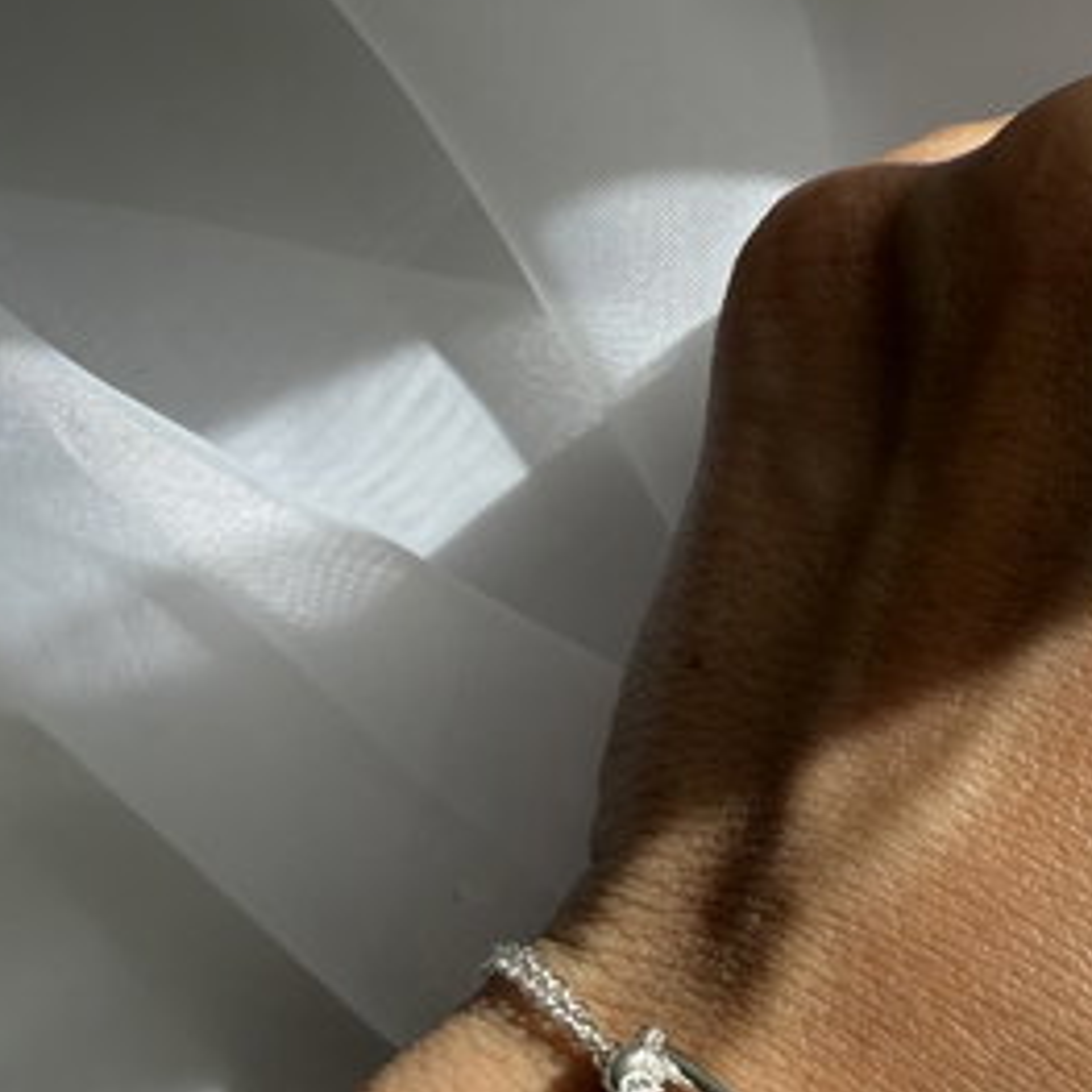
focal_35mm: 43
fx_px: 1535
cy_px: 974
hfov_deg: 38.8
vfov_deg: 36.8
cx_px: 718
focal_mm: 2.22
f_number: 2.2
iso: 40
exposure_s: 1/745
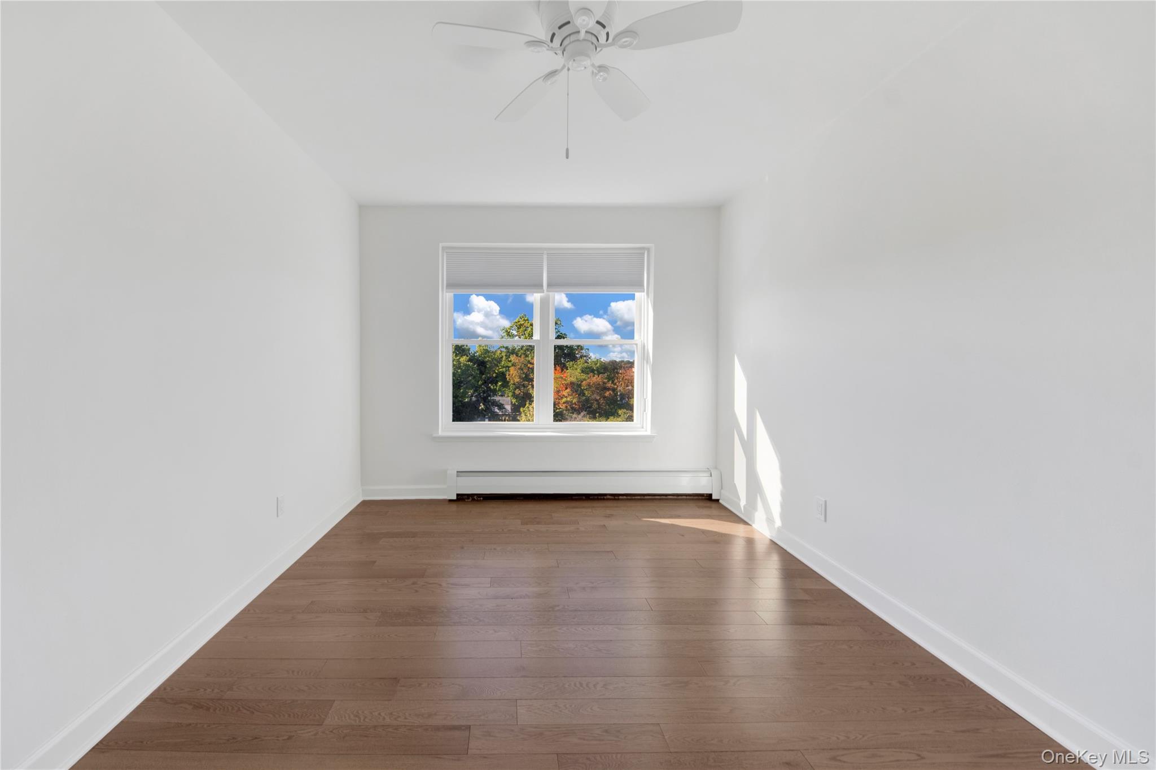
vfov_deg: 90.0
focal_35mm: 12
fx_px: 385
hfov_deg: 112.6
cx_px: 578
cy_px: 385
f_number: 8
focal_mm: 8
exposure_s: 1/80
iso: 100
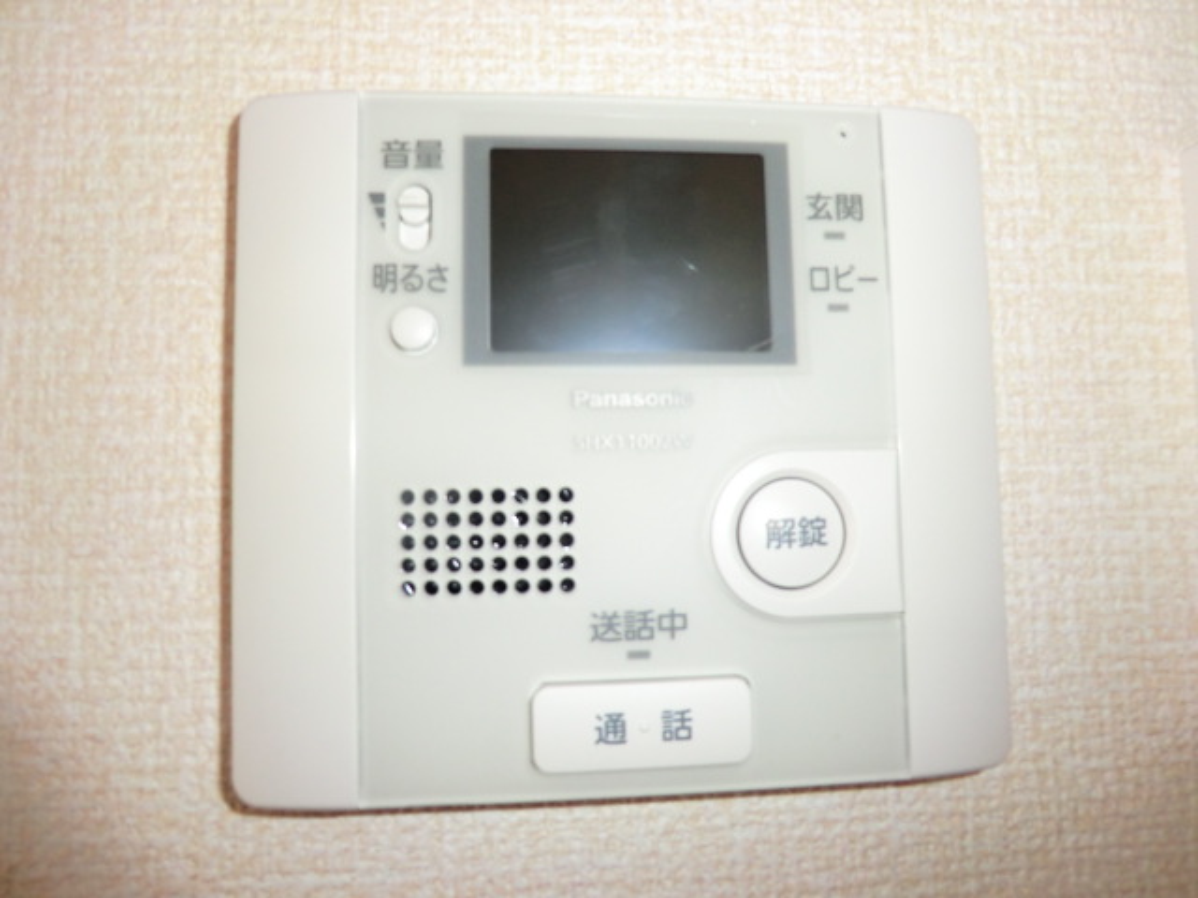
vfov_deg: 56.8
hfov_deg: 71.6
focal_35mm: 24
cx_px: 599
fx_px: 831
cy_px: 449
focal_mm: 4.3
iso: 200
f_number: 3.2
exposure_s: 1/60
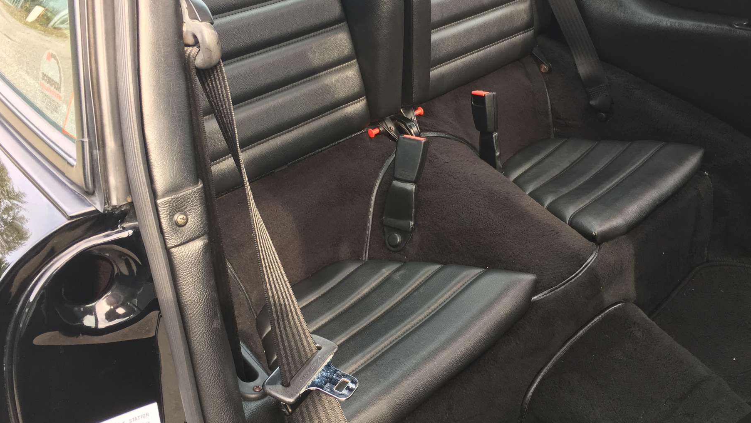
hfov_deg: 56.6
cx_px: 402
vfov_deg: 33.6
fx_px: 697
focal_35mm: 35
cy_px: 172
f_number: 2.2
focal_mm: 4.15
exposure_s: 1/100
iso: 32
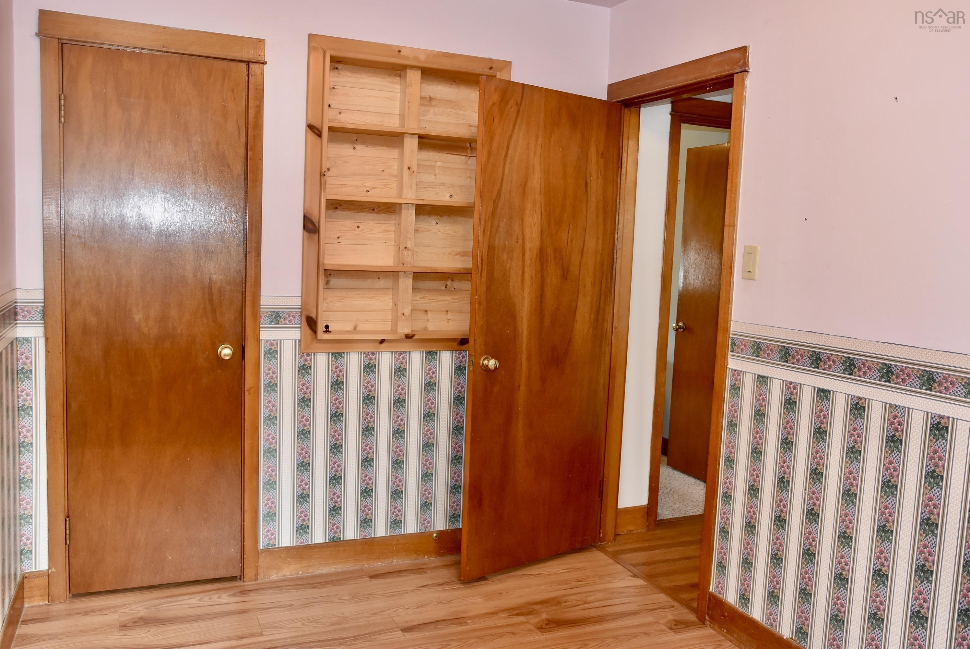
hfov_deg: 61.9
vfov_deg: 43.7
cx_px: 485
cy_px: 324
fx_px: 809
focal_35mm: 30
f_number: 2.8
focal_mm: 20
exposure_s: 1/60
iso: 800
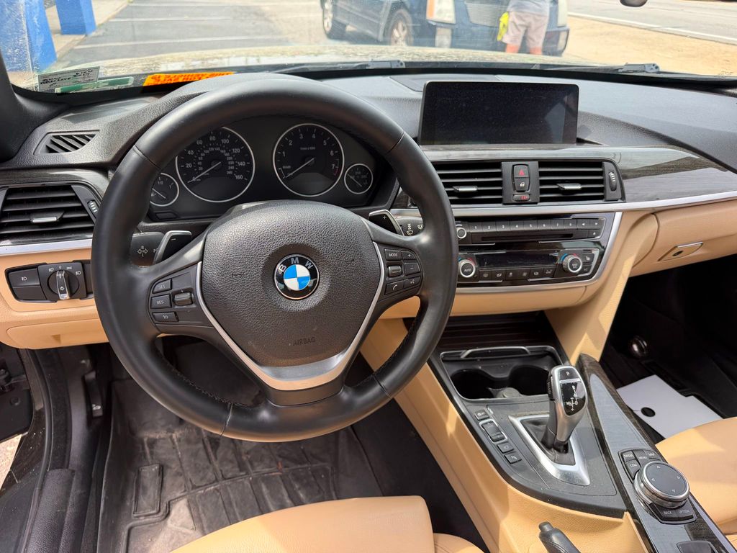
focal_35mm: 24
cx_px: 368
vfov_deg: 56.8
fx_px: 511
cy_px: 276
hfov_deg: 71.6
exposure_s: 1/547
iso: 100
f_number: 1.78
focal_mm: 6.76
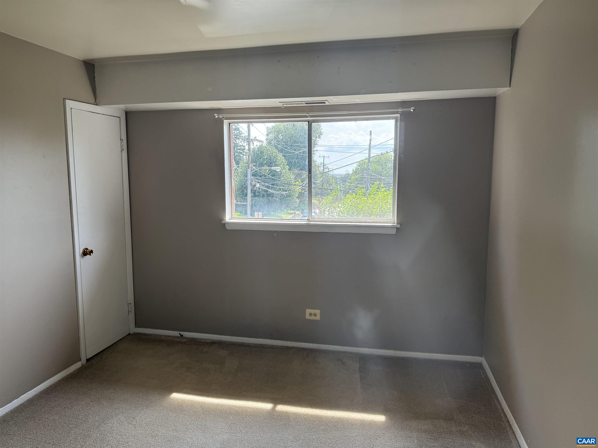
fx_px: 415
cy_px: 224
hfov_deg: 71.6
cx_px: 299
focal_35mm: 24
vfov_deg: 56.8
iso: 100
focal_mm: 6.76
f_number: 1.78
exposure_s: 1/309
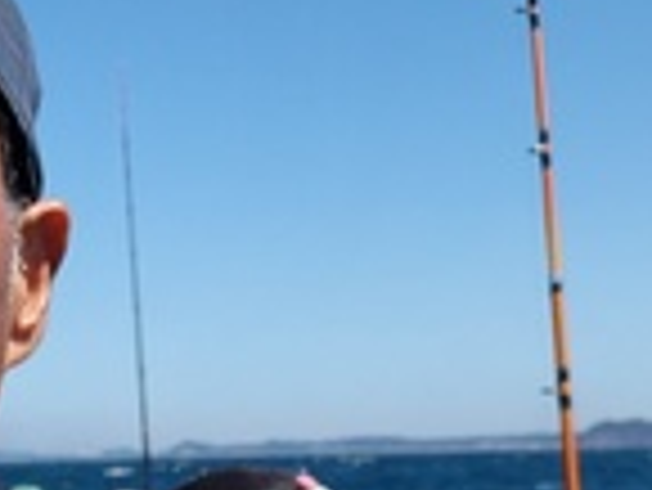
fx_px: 2168
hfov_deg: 16.0
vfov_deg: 12.2
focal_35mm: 115
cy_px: 755
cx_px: -256
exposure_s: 1/704
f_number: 1.79
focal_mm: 4.8
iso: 50
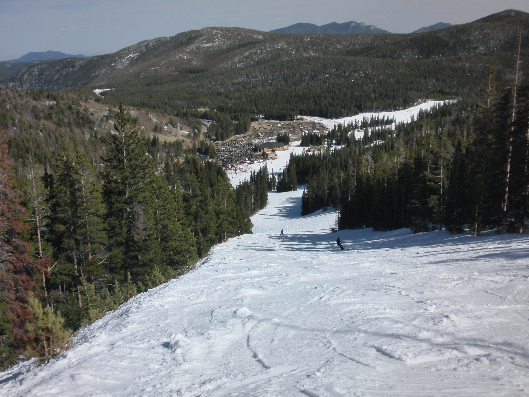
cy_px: 198
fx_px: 581
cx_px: 264
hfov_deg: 49.0
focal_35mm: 38
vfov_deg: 37.7
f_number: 7.1
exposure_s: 1/640
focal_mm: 6.66
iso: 100
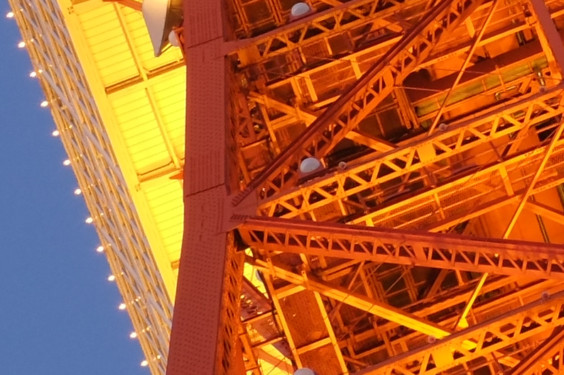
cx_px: 1013
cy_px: -245
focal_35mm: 327
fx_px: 5122
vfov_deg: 4.2
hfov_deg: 6.2
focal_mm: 35
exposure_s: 1/5
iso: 800
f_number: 11
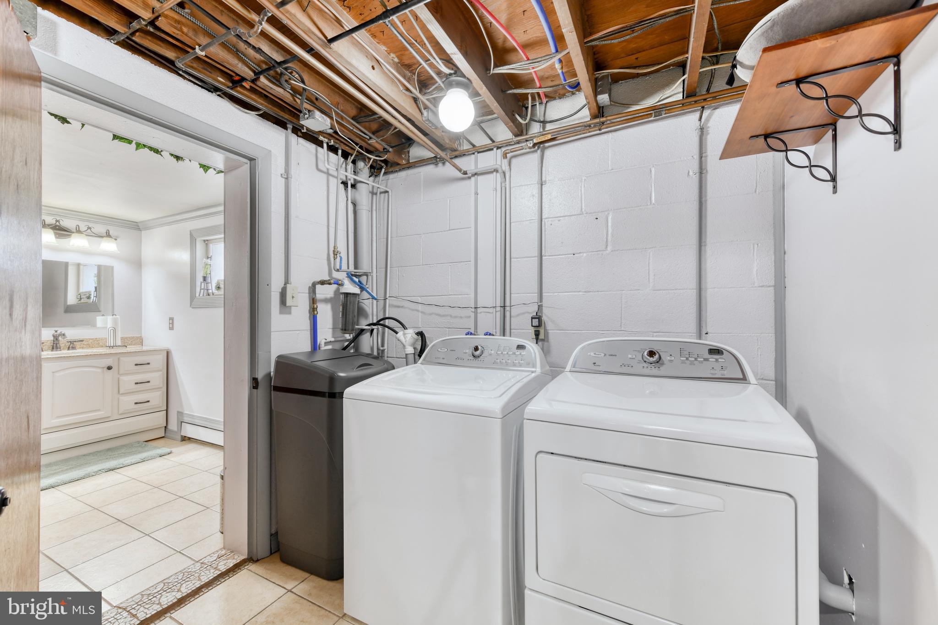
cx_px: 469
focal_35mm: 14
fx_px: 365
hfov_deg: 104.3
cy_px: 312
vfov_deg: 81.2
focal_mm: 14
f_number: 8
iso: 400
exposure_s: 1/80
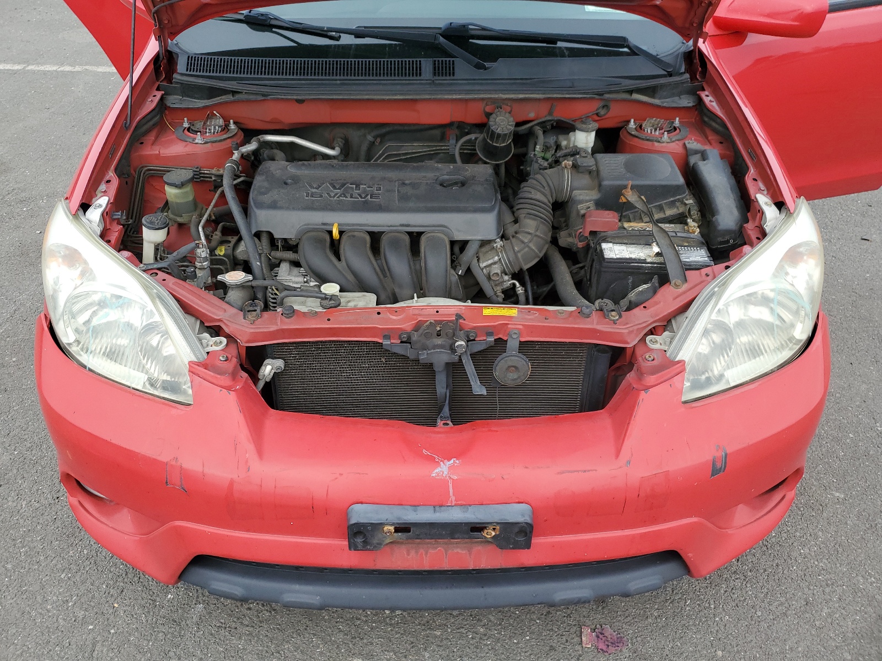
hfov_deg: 67.3
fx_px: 662
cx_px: 441
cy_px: 330
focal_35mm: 26
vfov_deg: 53.1
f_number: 1.5
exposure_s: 1/909
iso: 50
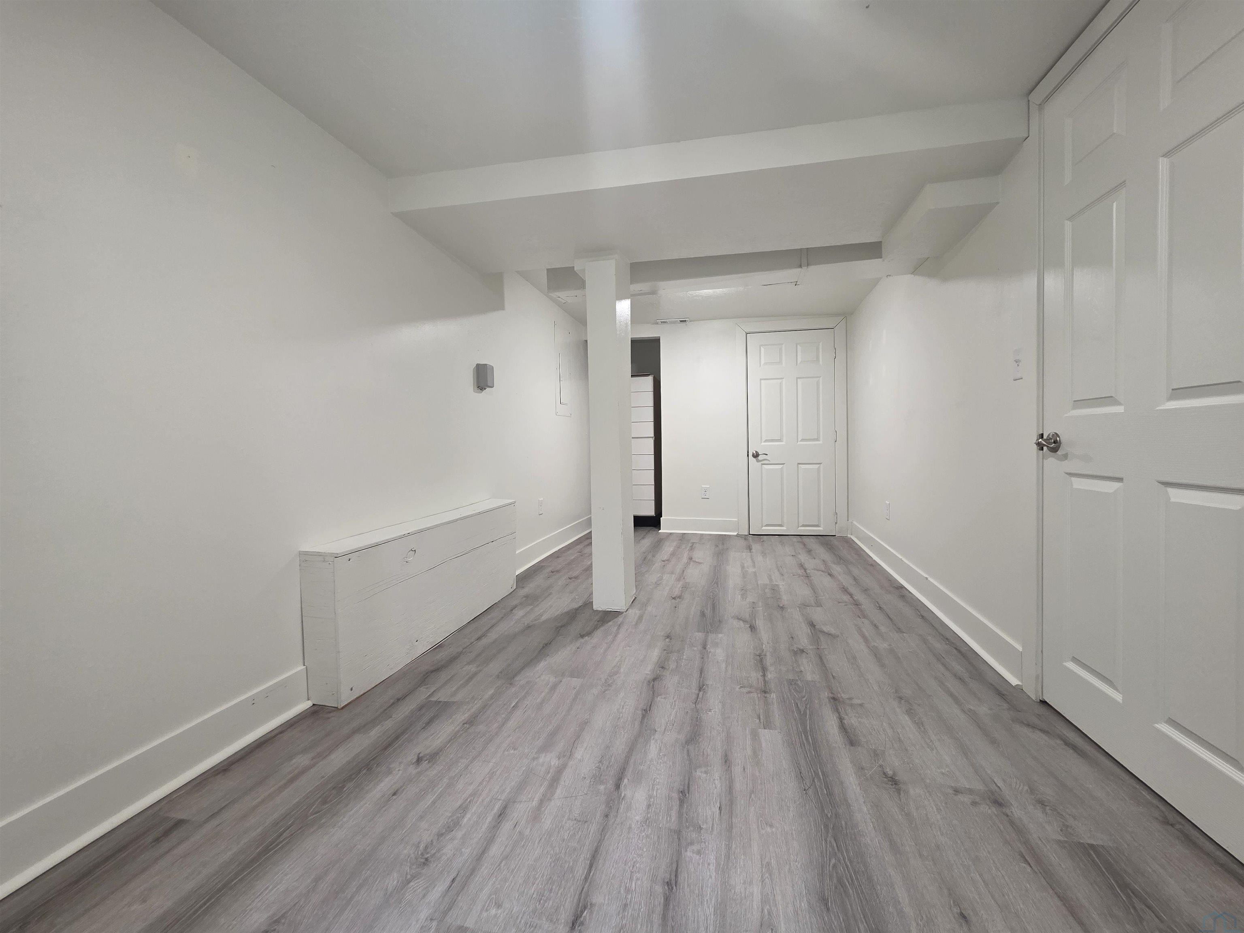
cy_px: 466
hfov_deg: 106.2
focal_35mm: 13
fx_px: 467
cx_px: 622
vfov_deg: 89.9
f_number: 1.9
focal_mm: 2.2
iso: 200
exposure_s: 1/60
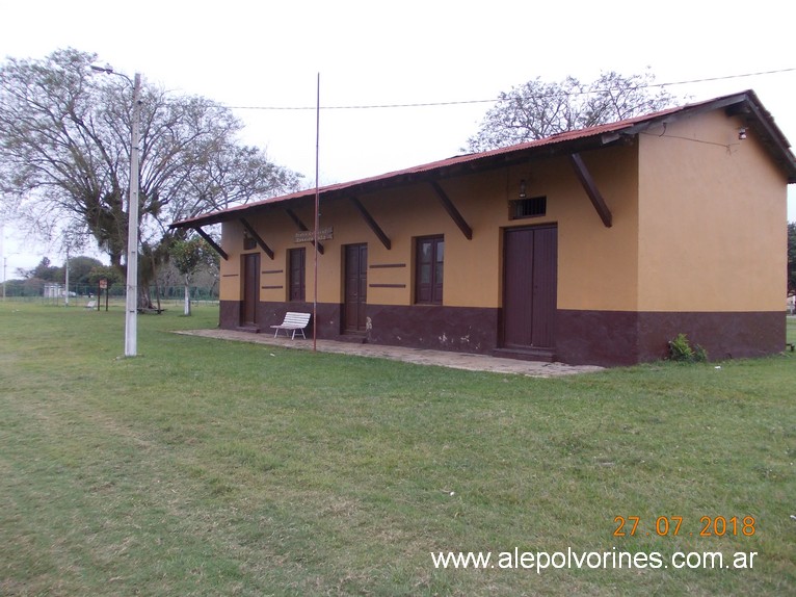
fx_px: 644
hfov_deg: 63.5
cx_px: 398
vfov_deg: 49.7
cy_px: 298
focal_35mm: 28
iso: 80
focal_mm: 4
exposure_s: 1/250
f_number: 2.7
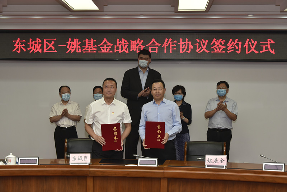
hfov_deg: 38.2
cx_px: 144
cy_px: 96
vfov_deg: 26.0
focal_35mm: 52
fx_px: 415
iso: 720
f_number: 5.6
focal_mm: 52
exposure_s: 1/100
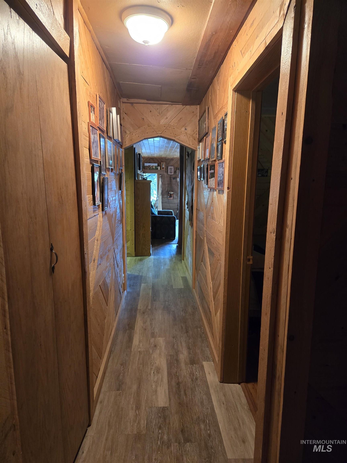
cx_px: 174
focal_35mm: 23
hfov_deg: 58.9
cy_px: 232
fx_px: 307
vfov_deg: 73.9
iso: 640
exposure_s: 1/60
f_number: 1.8
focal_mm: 5.4
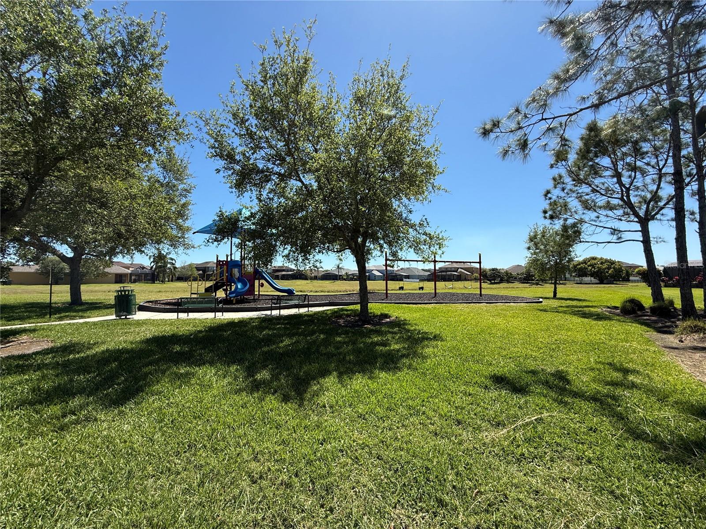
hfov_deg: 102.1
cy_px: 264
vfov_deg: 85.7
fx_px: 286
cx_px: 353
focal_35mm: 14
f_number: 2.2
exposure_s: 1/1534
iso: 50
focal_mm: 2.22
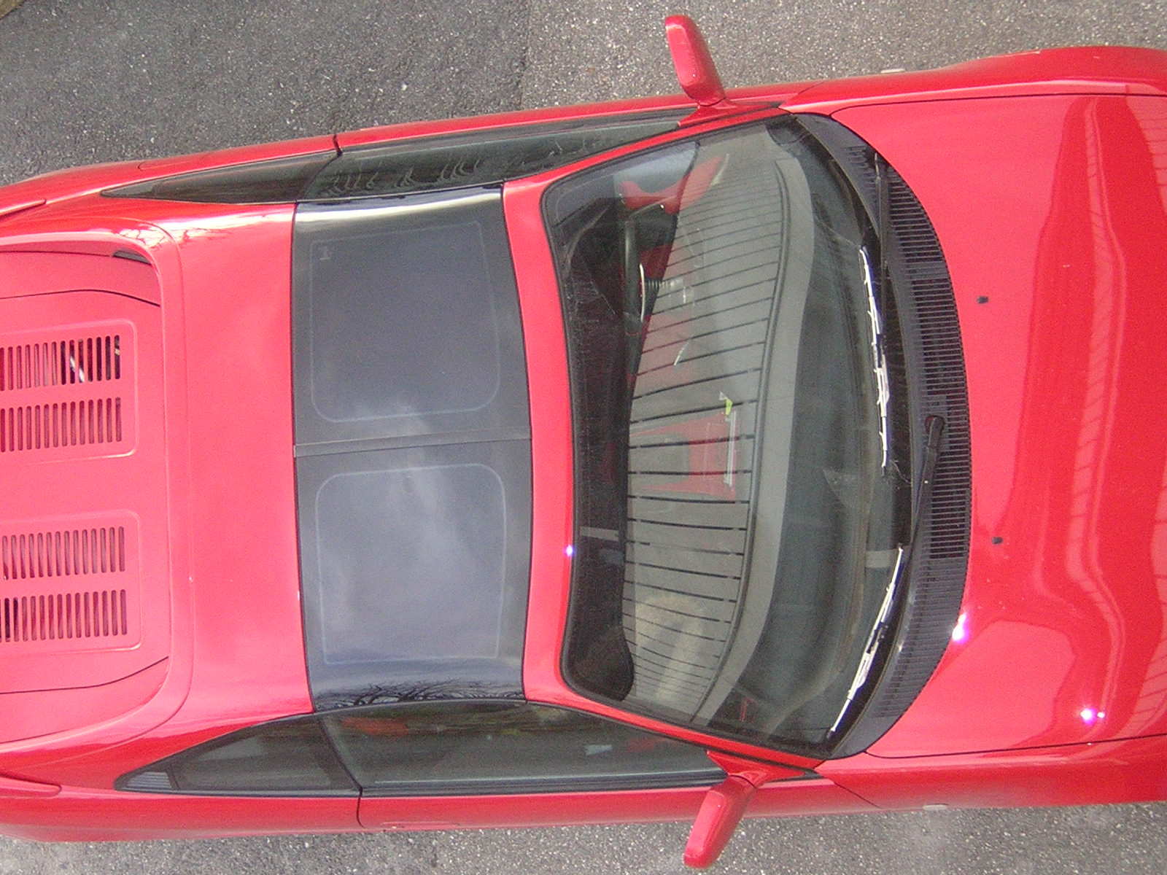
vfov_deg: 18.2
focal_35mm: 81
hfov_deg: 24.1
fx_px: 2731
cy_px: 438
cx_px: 584
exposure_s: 1/60.1
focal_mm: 10.6
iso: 400
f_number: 4
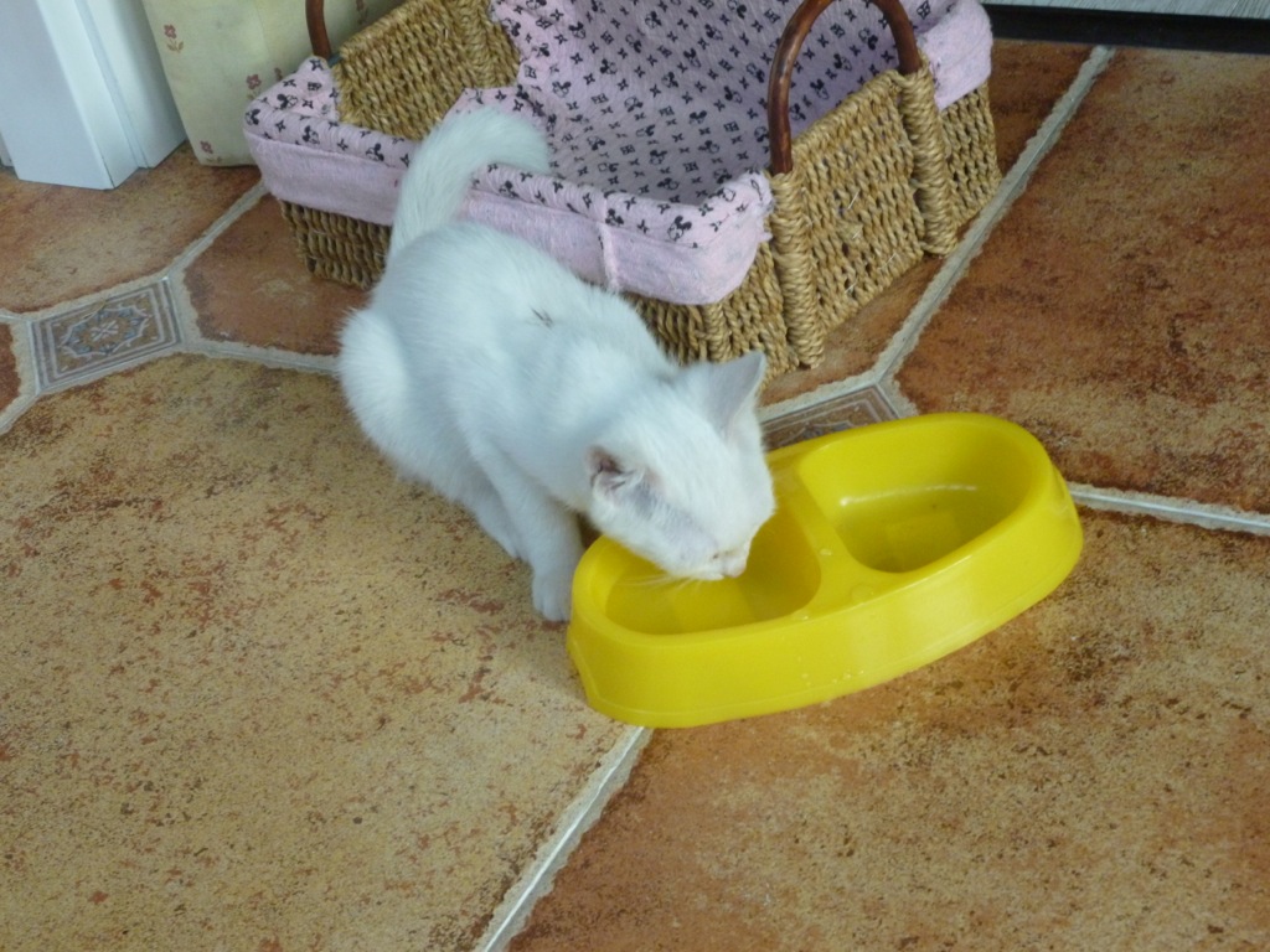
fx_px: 2311
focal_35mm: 63
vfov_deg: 23.3
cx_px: 635
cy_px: 476
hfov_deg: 30.7
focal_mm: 11.2
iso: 400
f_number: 4.7
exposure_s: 1/50
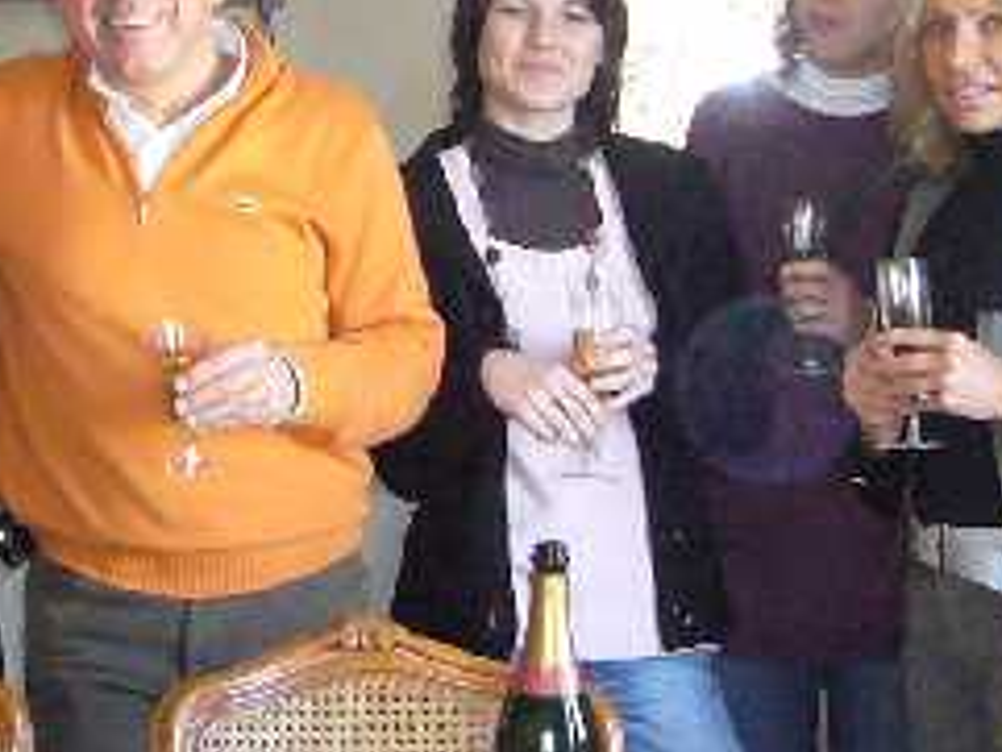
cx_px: 129
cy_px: 324
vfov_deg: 10.9
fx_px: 3939
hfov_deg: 14.4
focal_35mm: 136
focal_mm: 5.2
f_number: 2.9
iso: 250
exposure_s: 1/30
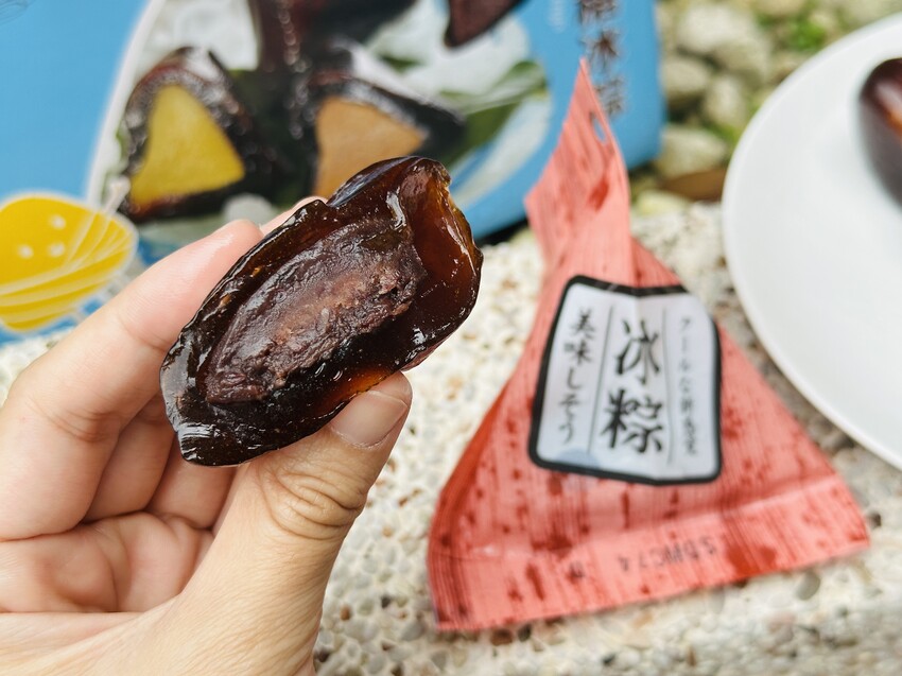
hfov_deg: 39.7
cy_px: 338
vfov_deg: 30.3
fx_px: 1250
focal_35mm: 48
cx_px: 451
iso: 64
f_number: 1.78
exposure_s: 1/590
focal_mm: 6.86
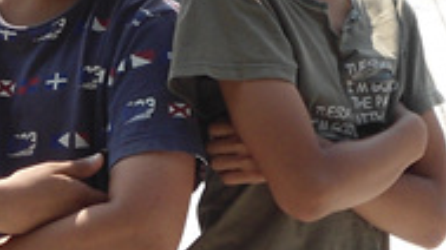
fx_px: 3439
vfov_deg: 4.2
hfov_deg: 7.4
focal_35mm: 291
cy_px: -78
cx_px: 281
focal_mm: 11.2
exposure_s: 1/400
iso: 80
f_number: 4.2
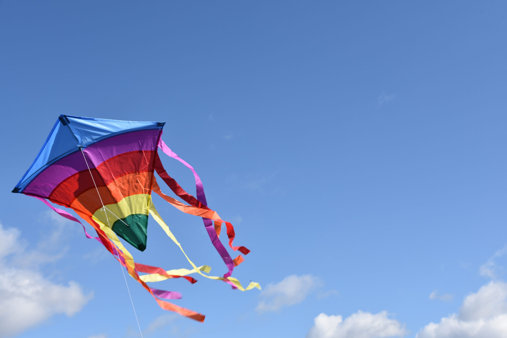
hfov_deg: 41.1
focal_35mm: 48
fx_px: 676
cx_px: 254
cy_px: 169
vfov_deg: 28.1
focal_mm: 48
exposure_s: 1/320
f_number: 9
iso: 200
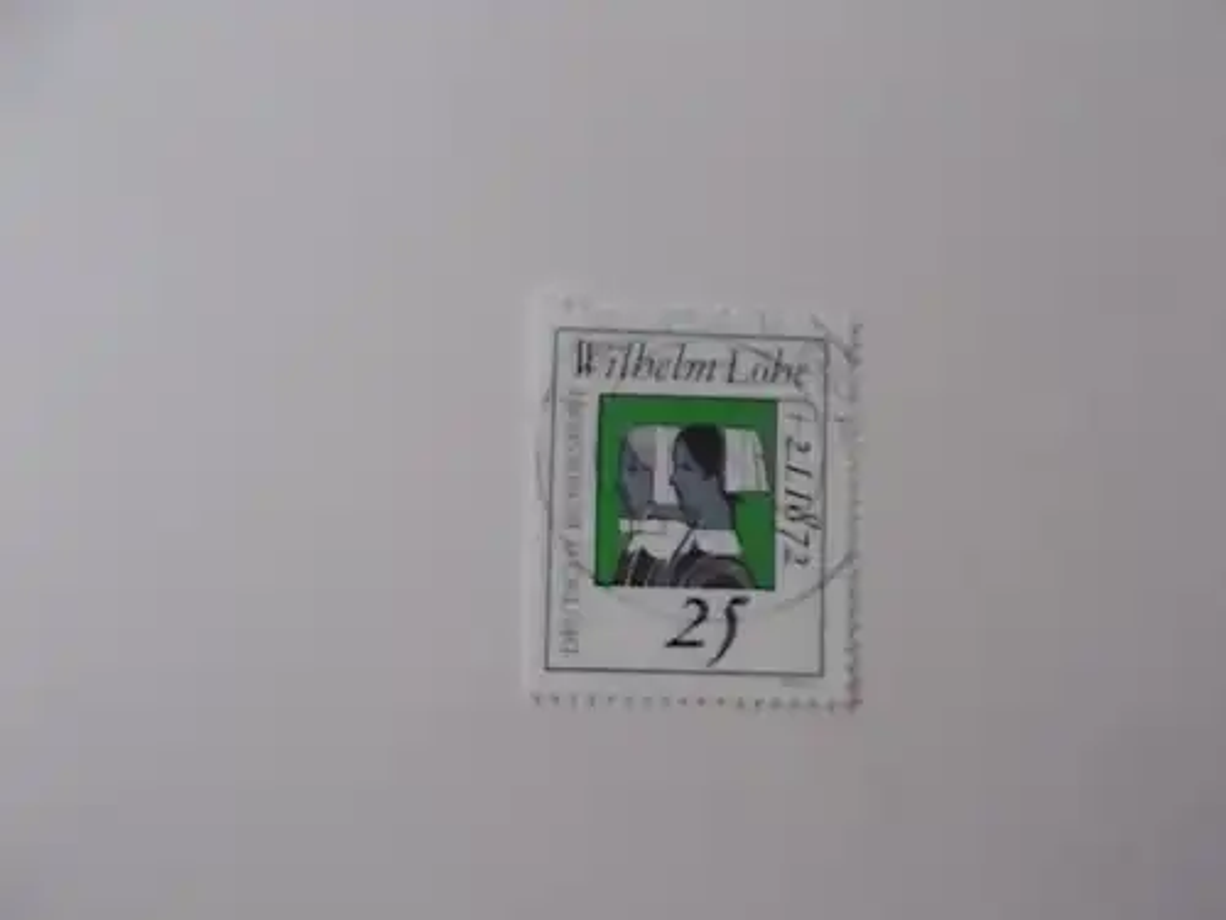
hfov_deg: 67.3
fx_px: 921
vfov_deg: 53.1
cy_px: 460
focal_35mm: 26
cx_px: 613
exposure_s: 1/2.5
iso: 200
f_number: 3.2
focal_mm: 4.6
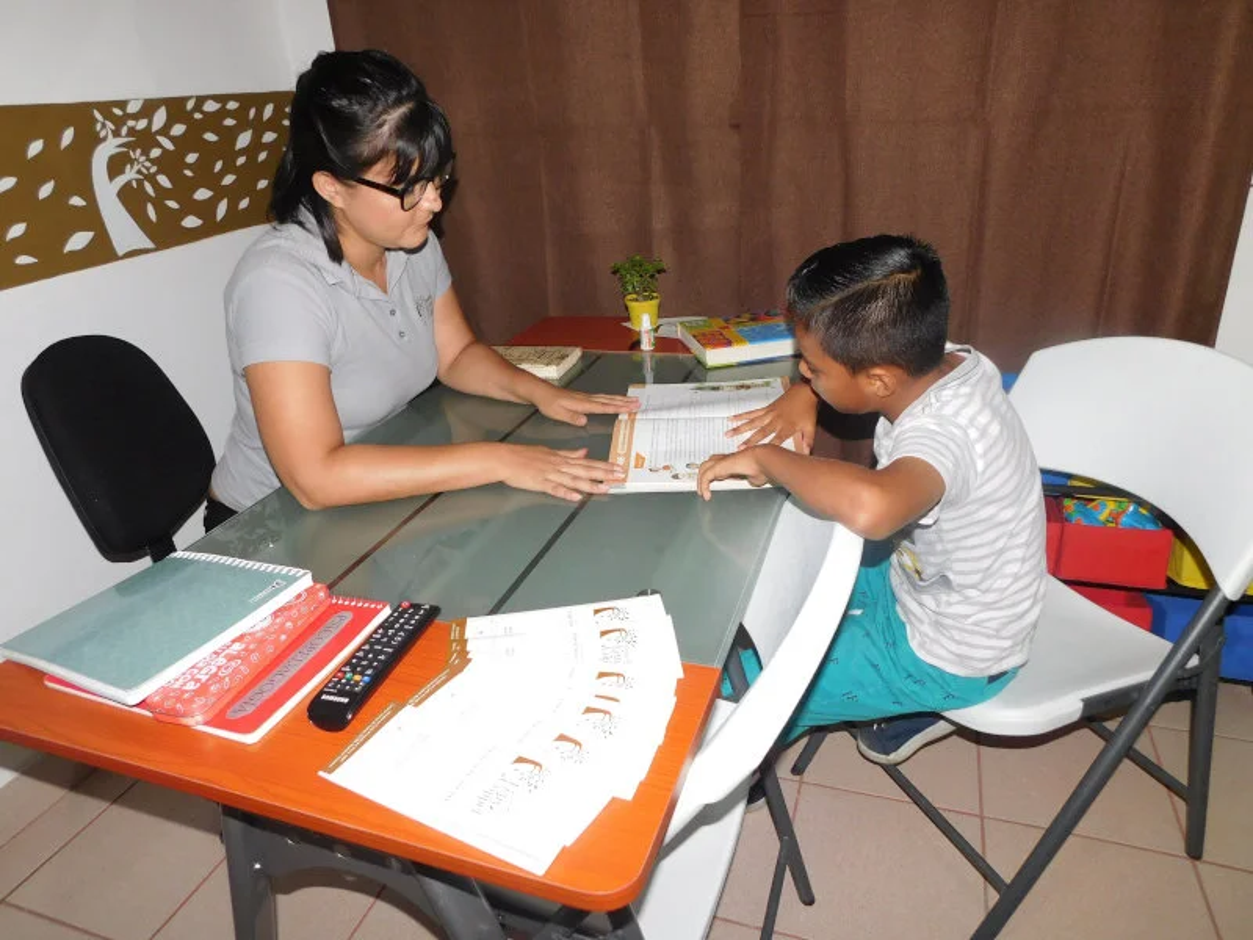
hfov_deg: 73.9
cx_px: 626
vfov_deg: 58.9
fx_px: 833
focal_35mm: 23
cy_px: 470
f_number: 3
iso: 200
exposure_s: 1/30
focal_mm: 4
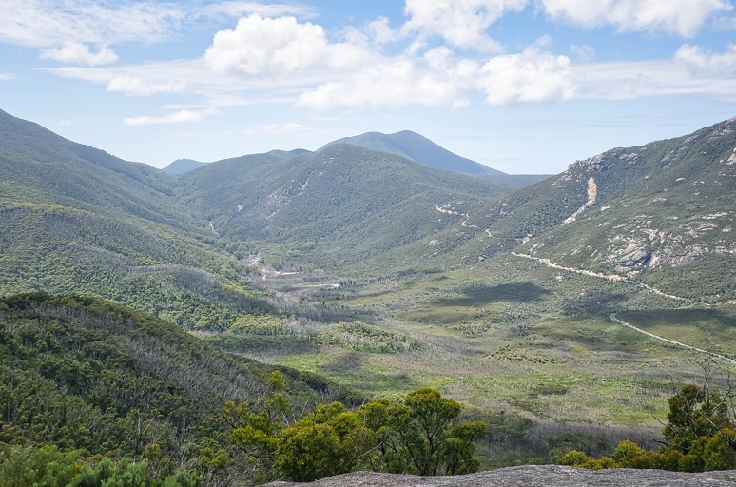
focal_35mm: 43
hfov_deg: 45.5
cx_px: 368
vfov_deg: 31.0
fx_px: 877
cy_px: 245
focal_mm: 28
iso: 125
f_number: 8
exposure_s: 1/250
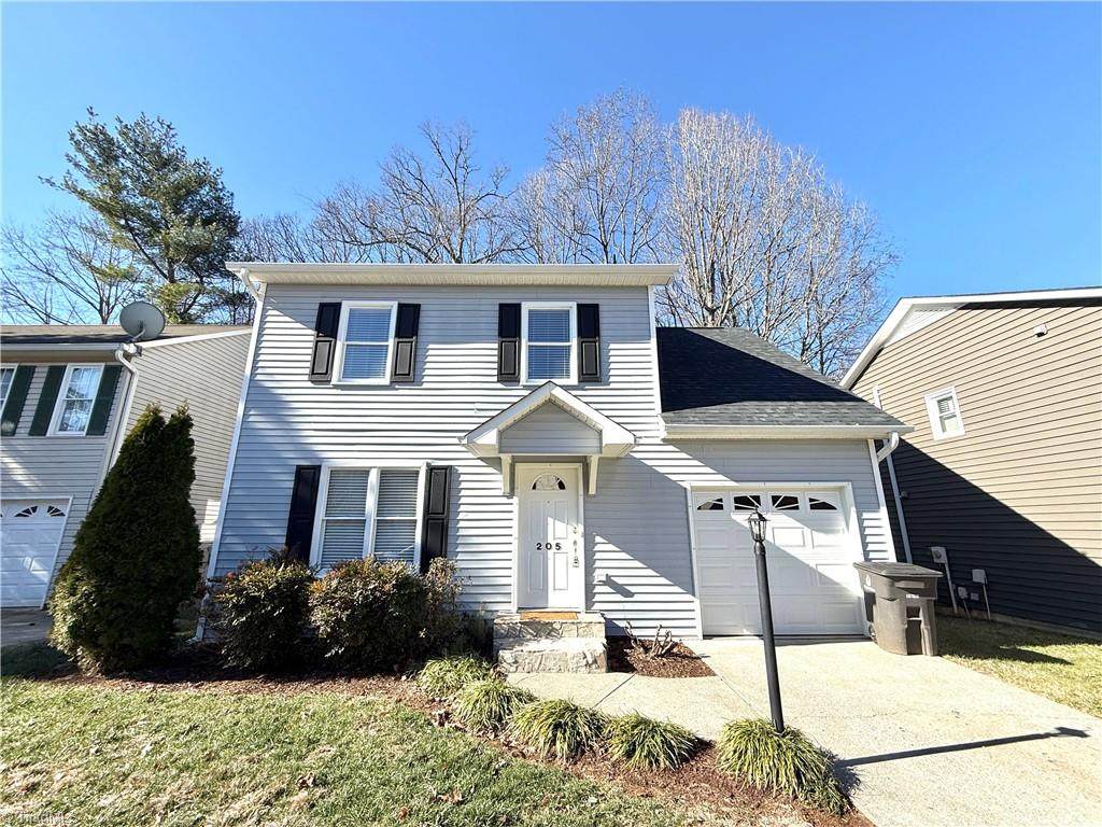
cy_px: 414
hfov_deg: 102.1
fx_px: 446
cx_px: 551
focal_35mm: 14
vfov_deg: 85.7
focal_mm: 2.22
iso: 50
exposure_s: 1/1285
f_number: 2.2
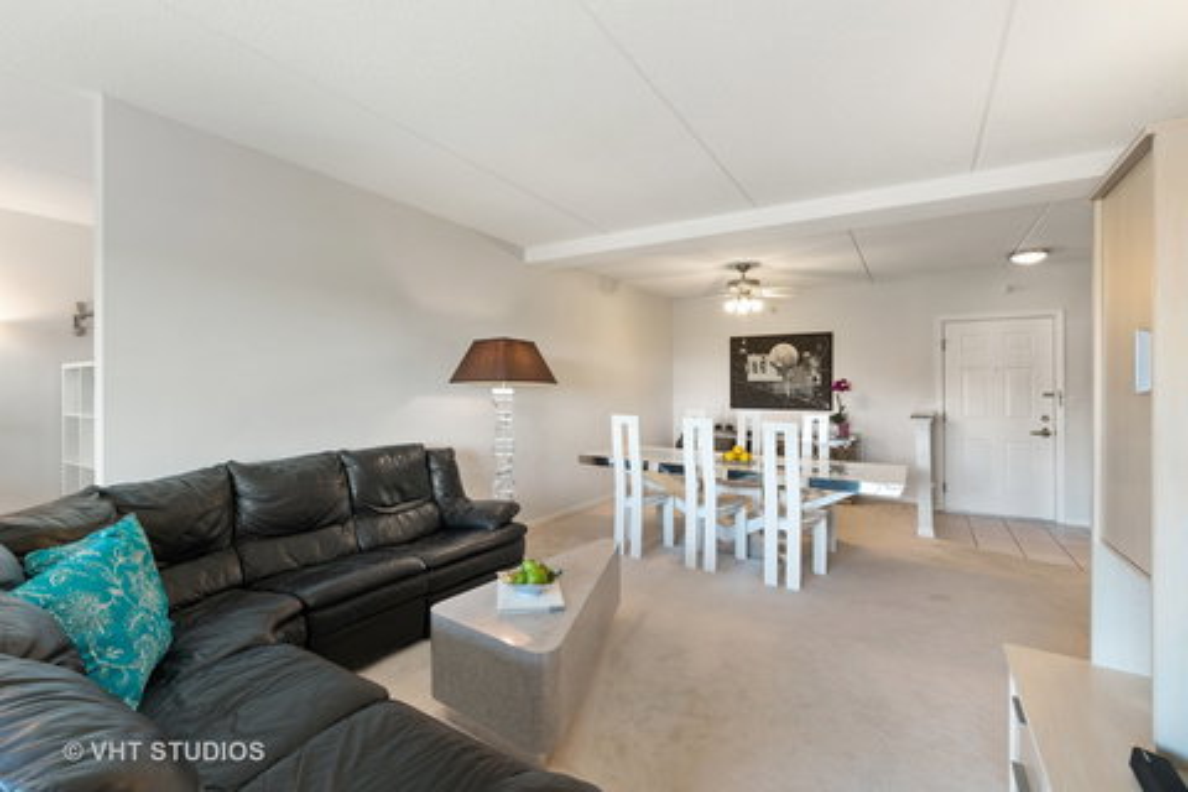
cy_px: 396
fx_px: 495
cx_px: 594
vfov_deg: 77.3
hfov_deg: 100.4
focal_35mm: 15
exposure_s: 1/10
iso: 200
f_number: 8
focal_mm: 10
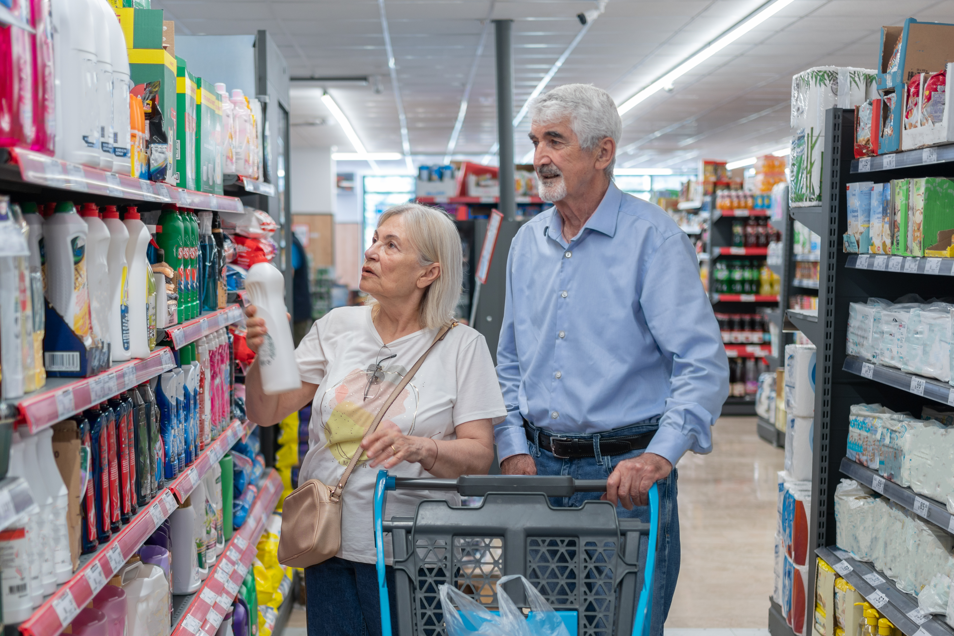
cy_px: 451
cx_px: 424
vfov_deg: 24.9
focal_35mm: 54
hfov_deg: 36.8
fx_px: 1431
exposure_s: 1/80
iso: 125
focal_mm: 35
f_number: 1.8
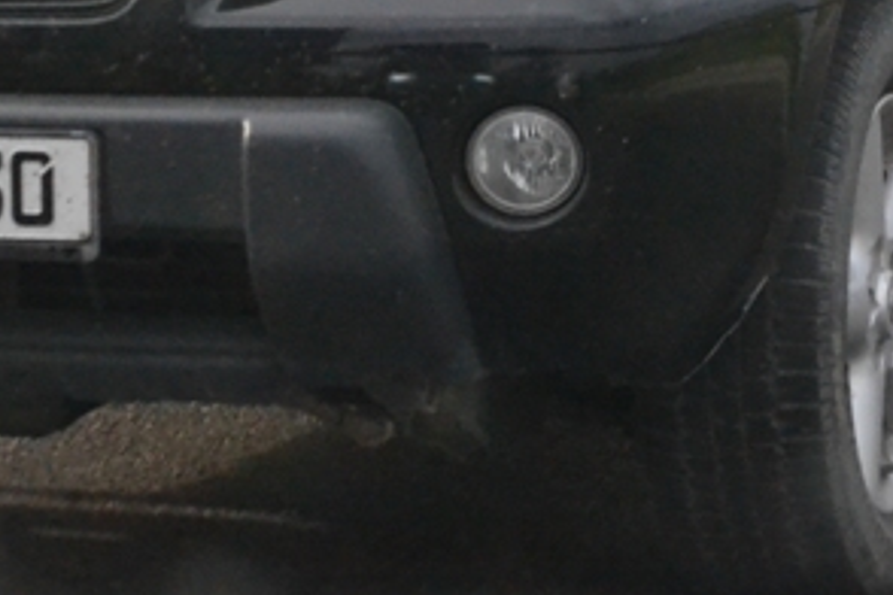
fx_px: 12947
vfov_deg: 2.6
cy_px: -326
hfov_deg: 3.9
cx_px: 325
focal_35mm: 522
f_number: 10
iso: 3200
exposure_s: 1/2000
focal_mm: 100
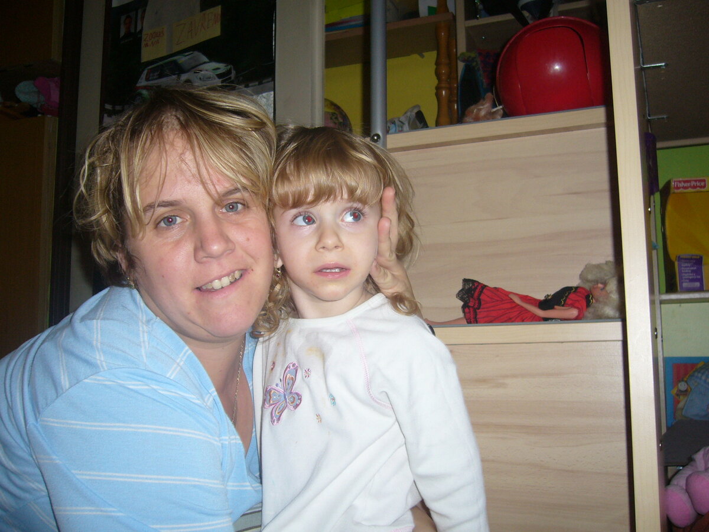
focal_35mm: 35
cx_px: 354
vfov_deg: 40.7
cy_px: 266
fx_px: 717
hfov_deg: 52.6
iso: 100
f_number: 2.8
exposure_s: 1/30
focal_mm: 5.8
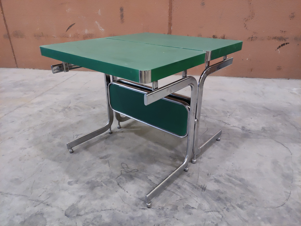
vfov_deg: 54.9
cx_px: 150
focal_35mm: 25
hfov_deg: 69.4
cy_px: 113
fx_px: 217
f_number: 1.89
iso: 586
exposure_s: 1/100
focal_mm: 5.43
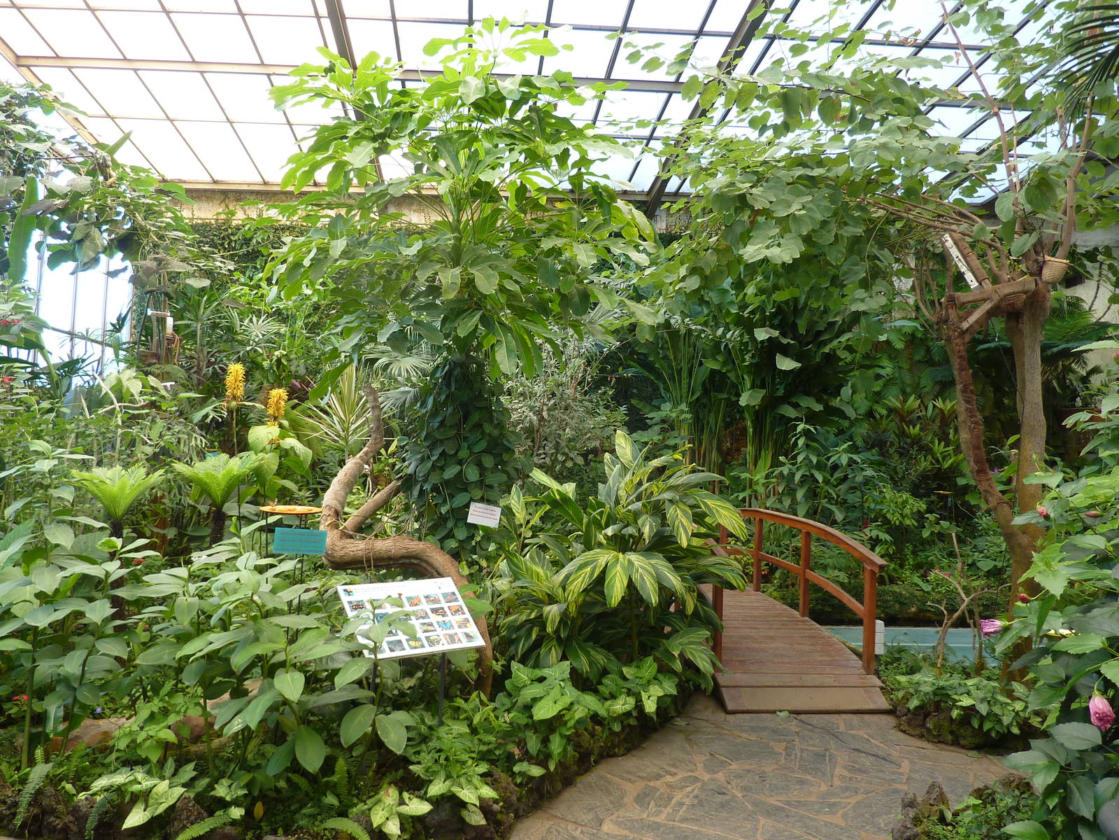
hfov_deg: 69.4
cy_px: 420
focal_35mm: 25
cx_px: 560
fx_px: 808
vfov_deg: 54.9
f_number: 3.3
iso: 80
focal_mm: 4.1
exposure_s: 1/30
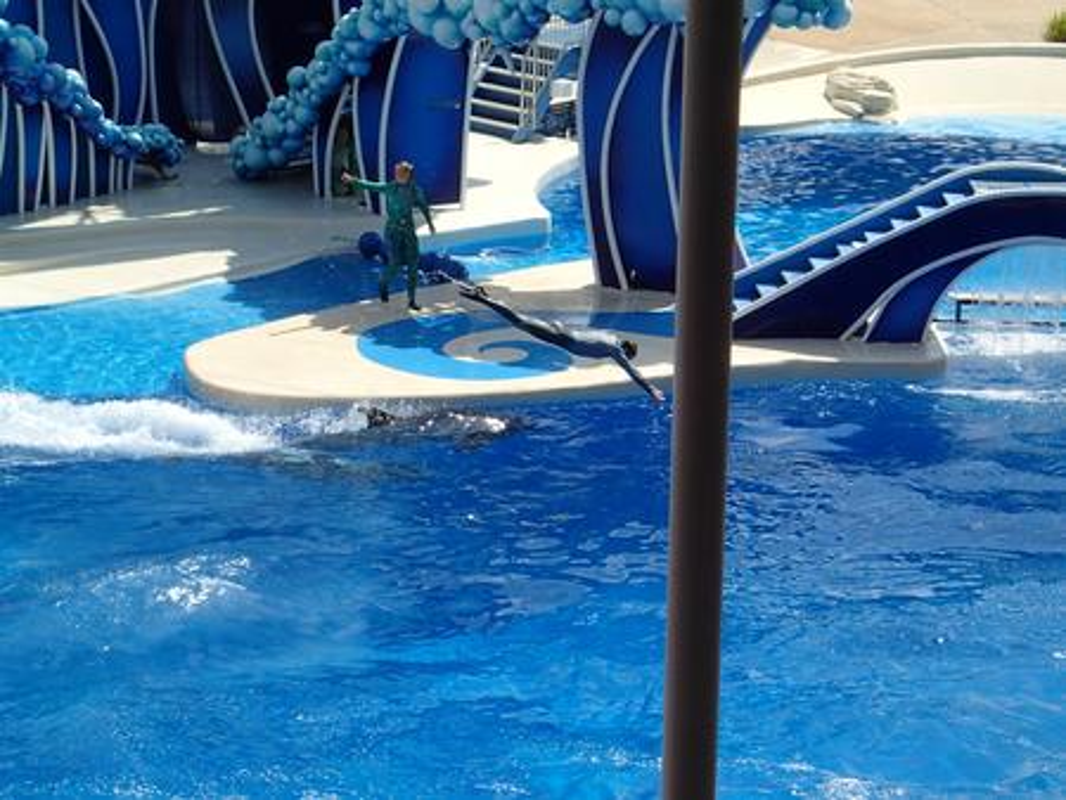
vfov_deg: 14.8
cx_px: 533
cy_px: 400
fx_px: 3081
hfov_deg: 19.6
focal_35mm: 100
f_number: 6.3
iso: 200
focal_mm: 18
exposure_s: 1/640
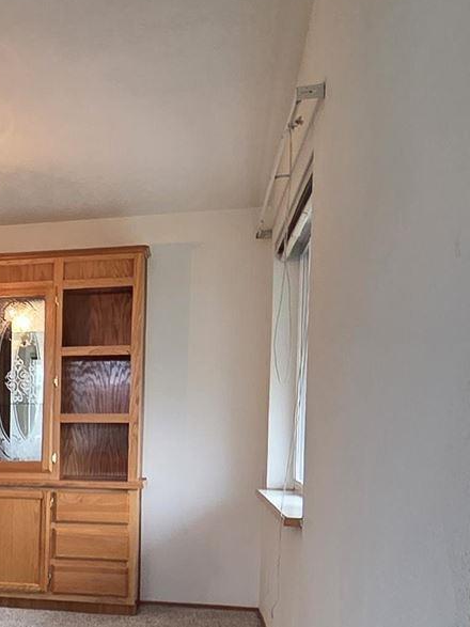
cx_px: -239
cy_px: 481
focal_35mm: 51
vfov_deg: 36.5
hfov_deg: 23.0
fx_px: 924
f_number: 2.2
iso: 160
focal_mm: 2.2
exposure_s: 1/60
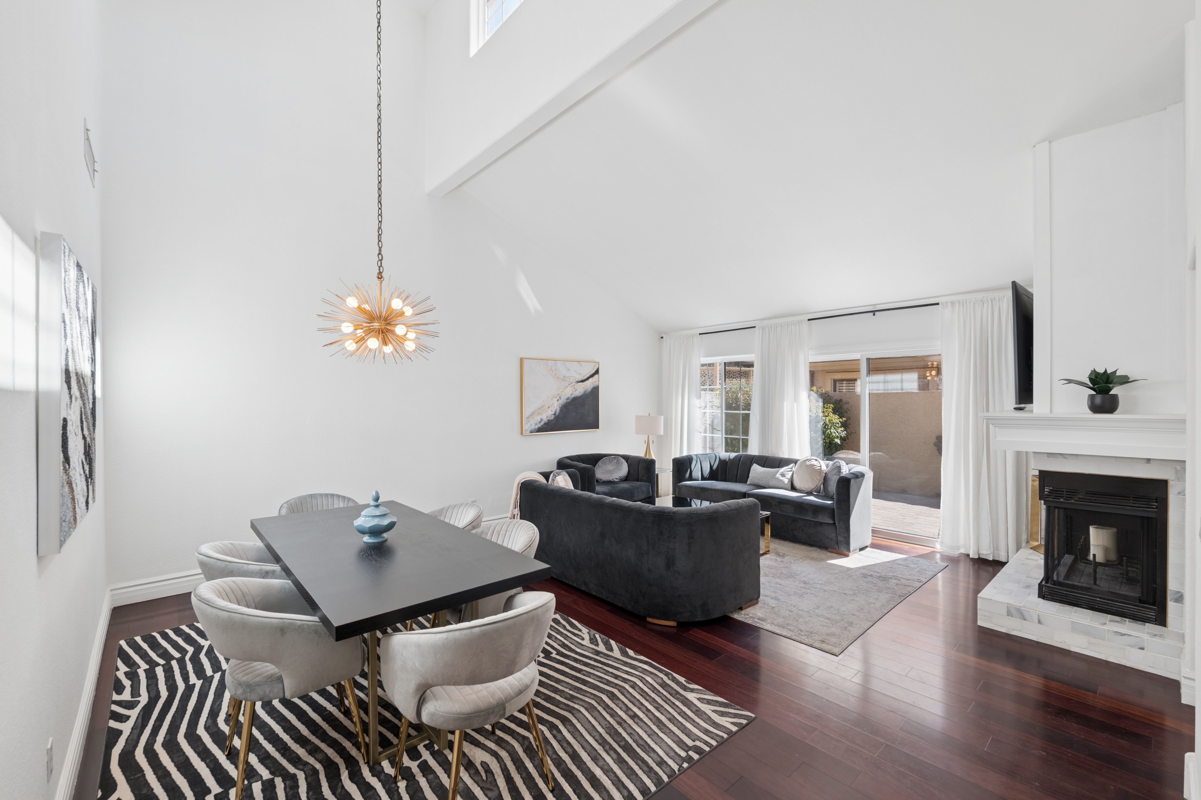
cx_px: 600
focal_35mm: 14
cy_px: 400
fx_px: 467
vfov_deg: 81.2
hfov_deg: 104.3
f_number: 8
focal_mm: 14
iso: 400
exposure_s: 1/60
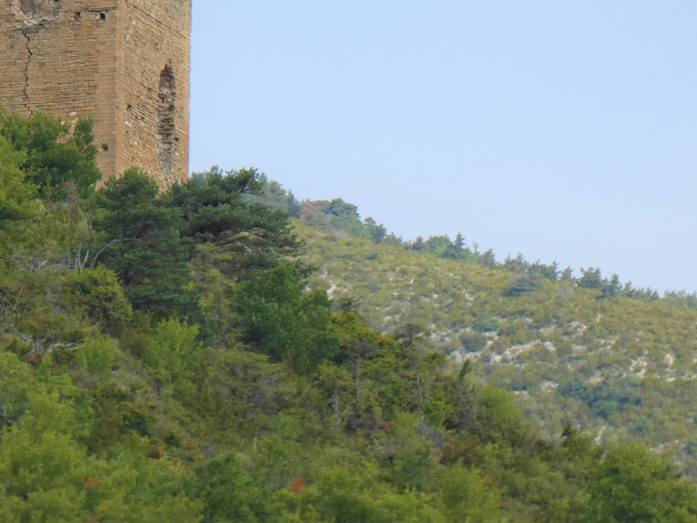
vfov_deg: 2.0
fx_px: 14779
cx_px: 238
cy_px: 121
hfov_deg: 2.7
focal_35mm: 734
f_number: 5.6
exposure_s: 1/250
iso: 80
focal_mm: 84
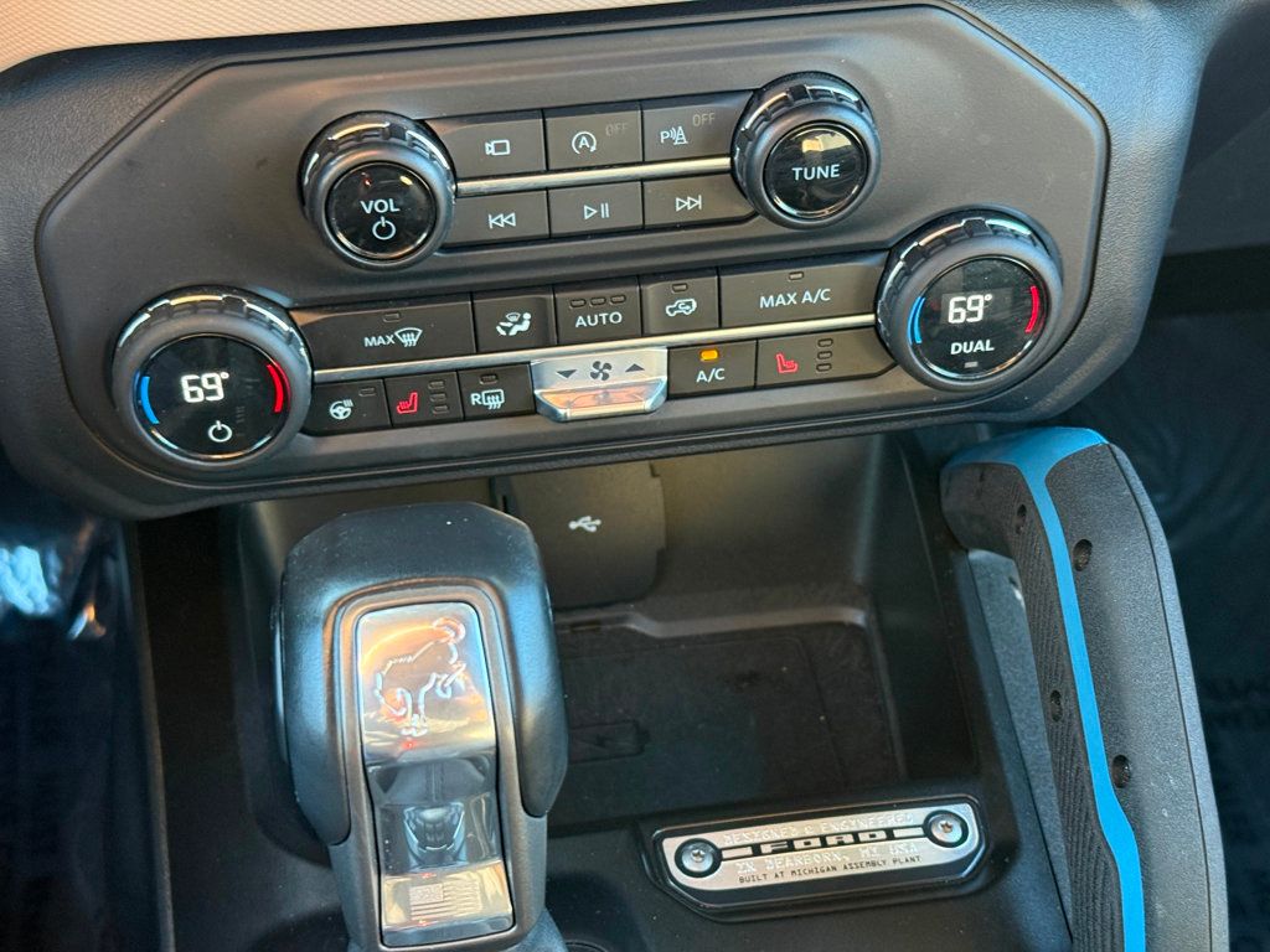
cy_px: 476
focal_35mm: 48
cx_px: 635
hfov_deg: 39.7
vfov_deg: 30.3
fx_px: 1761
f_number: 1.78
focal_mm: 6.76
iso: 250
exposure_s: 1/46
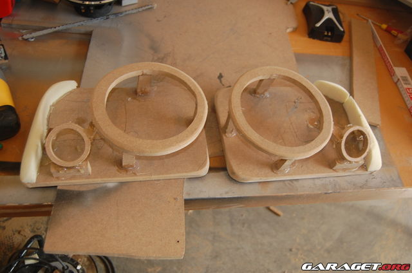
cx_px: 206
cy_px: 136
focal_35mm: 33
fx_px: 377
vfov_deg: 39.8
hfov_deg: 57.3
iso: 400
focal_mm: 22
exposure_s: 1/100
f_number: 3.8
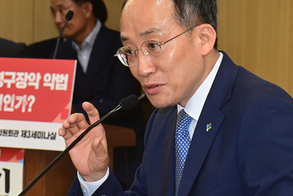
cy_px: 89
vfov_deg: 7.4
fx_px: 1523
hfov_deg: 11.0
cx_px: 92
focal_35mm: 187
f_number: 14
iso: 5000
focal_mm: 135
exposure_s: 1/250
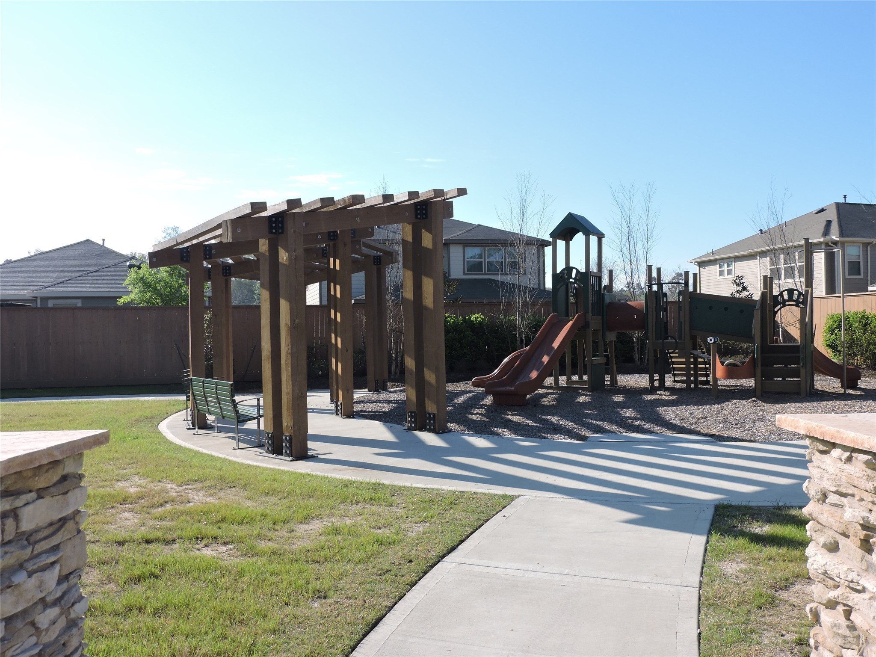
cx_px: 438
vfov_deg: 46.8
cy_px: 328
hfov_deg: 60.0
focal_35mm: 30
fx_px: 759
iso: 100
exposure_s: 1/800
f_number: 3.1
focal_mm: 5.4
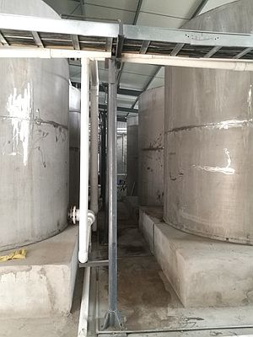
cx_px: 126
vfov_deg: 65.3
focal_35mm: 27
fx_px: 263
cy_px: 168
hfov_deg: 51.4
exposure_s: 1/30
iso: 320
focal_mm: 4.5
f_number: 2.2
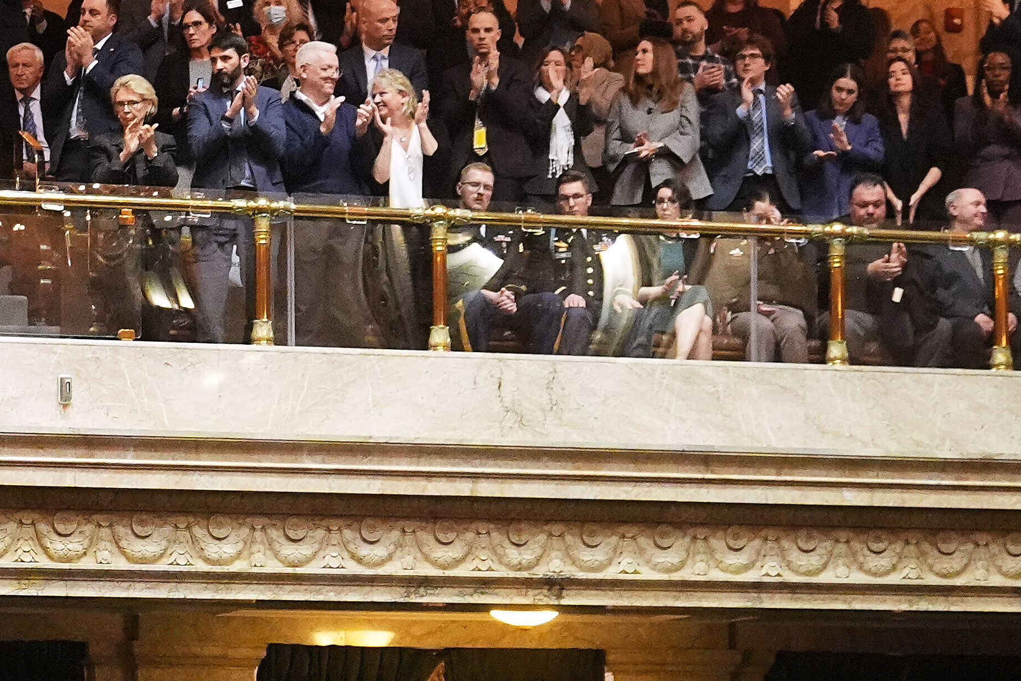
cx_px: -59
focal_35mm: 142
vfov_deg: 9.5
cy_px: 869
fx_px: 4027
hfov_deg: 14.2
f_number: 2.8
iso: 6400
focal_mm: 44
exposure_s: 1/400
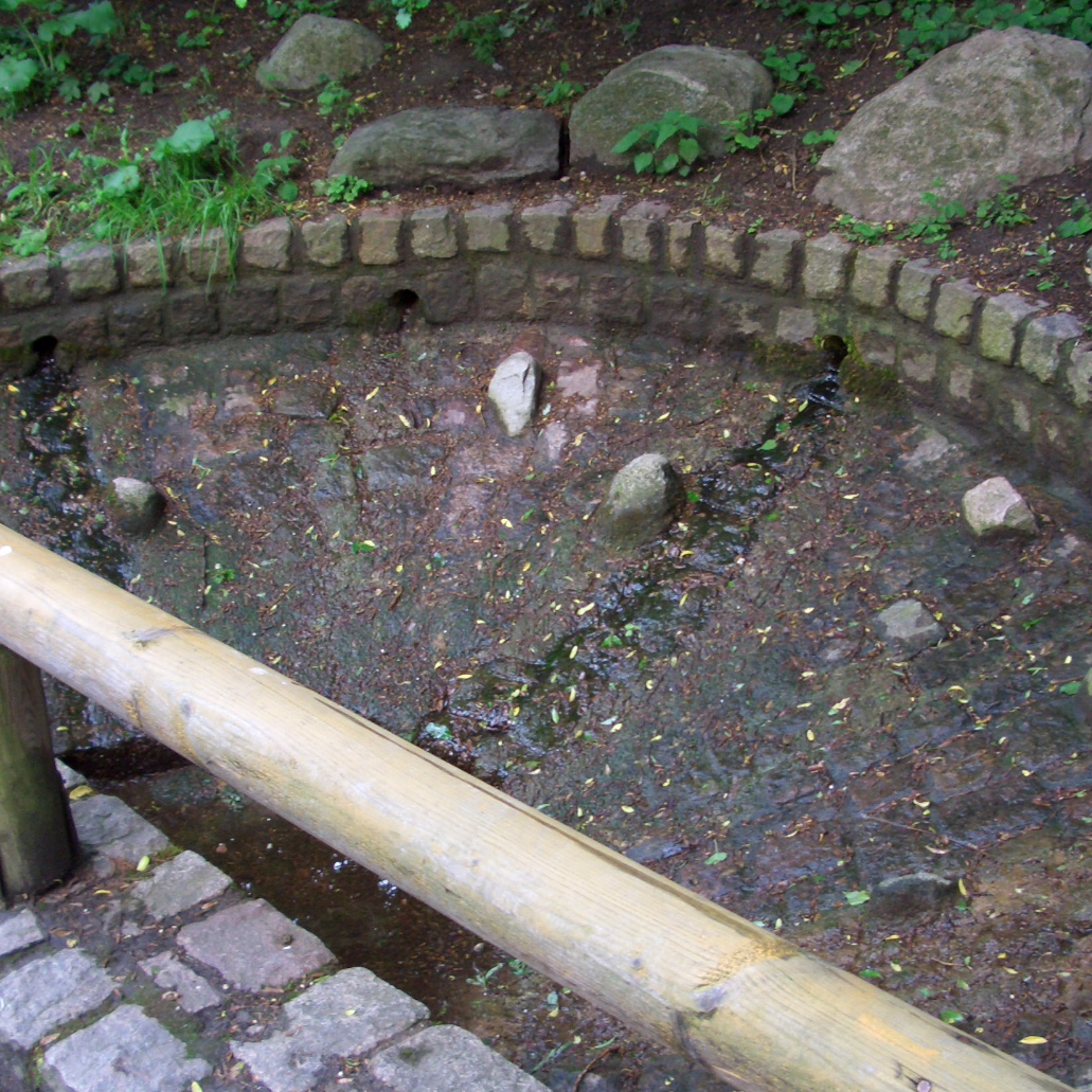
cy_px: 604
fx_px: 1713
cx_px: 584
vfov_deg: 35.3
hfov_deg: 35.3
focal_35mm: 48
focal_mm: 5.8
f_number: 2.6
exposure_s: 1/20
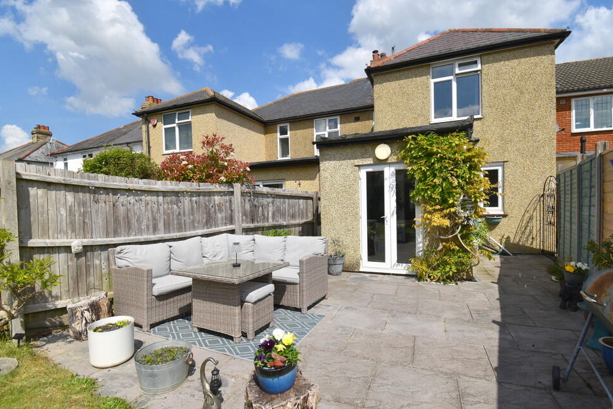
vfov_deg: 73.7
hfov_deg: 96.7
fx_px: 272
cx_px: 309
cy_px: 216
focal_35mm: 16
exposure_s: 1/320
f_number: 9
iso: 100
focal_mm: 10
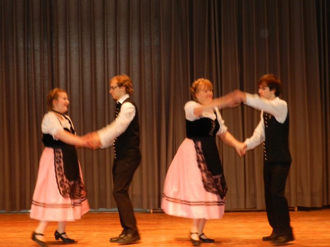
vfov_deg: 19.4
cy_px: 124
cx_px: 165
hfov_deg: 25.7
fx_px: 725
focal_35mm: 76
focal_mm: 13.5
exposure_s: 1/30
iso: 360
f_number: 4.8
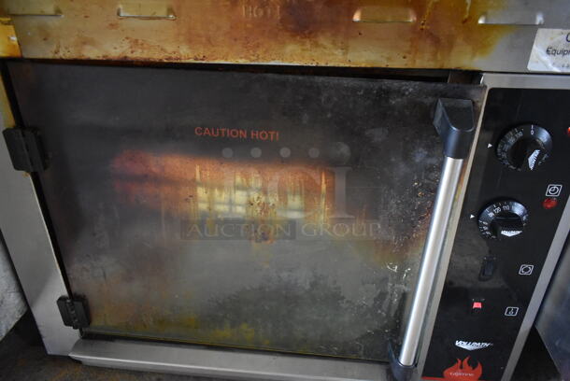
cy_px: 190
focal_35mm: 27
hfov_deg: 67.3
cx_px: 285
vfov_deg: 48.0
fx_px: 428
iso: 5000
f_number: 3.5
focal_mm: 18
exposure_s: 1/30
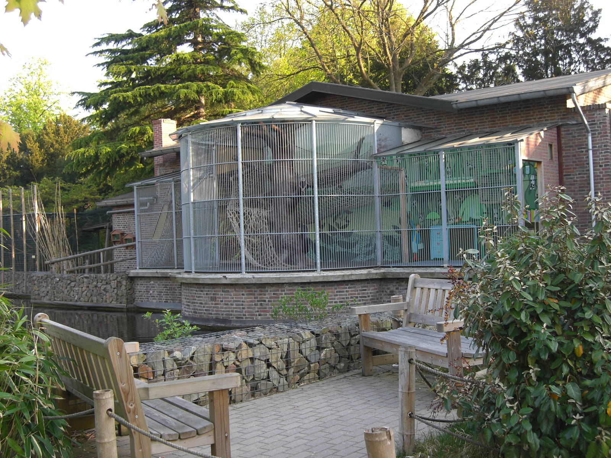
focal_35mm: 46
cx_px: 306
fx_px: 812
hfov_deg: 41.2
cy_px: 229
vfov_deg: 31.5
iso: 80
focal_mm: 9.5
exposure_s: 1/100
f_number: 3.1
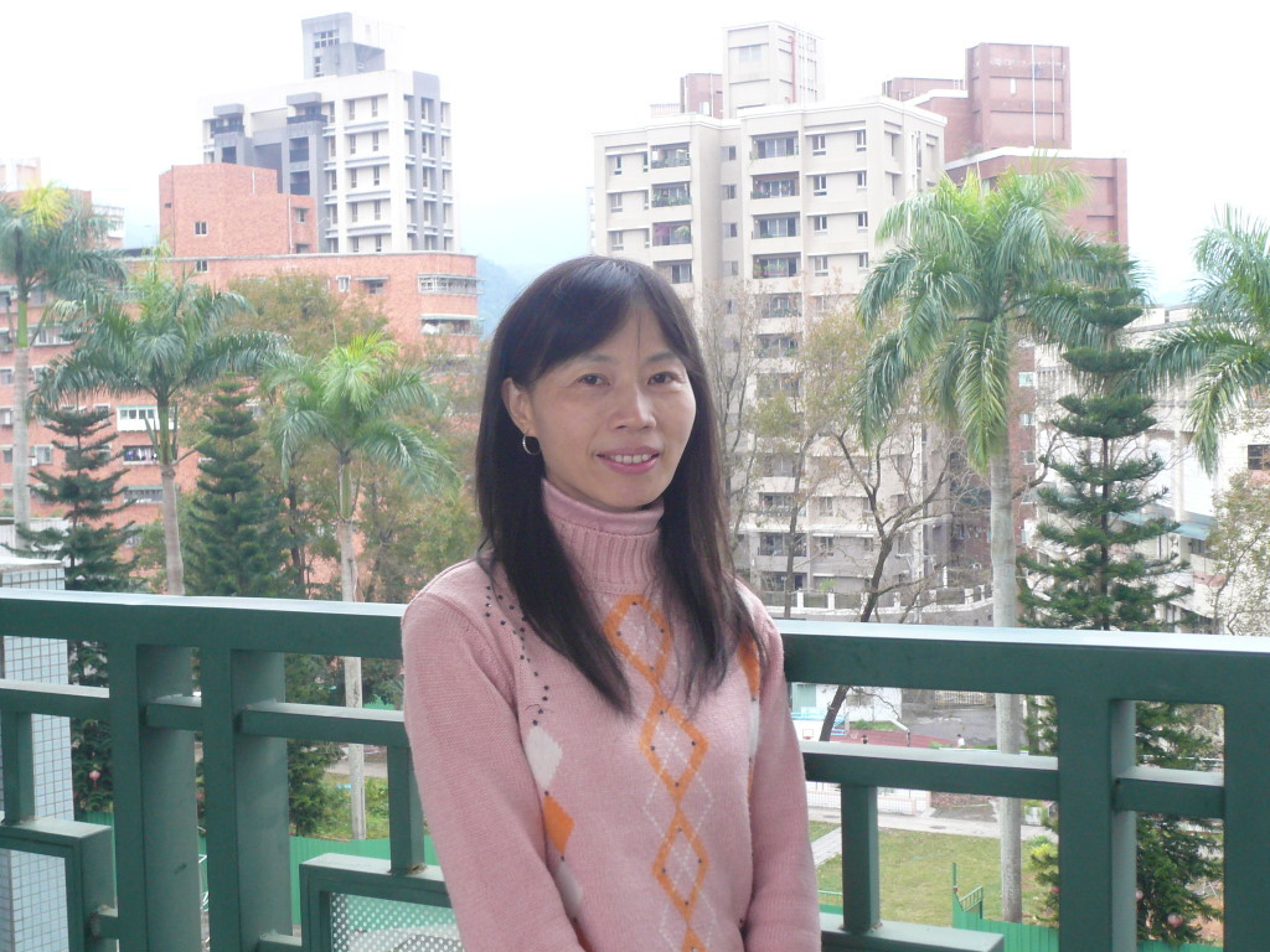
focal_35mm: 49
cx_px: 635
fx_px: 1798
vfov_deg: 29.7
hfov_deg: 38.9
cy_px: 476
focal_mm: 8.1
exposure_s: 1/15
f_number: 3.6
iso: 160
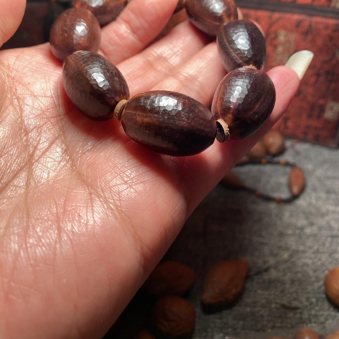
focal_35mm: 30
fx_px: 332
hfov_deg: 54.0
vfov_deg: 53.1
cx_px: 172
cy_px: 117
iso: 32
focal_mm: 4.25
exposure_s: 1/110
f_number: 1.8
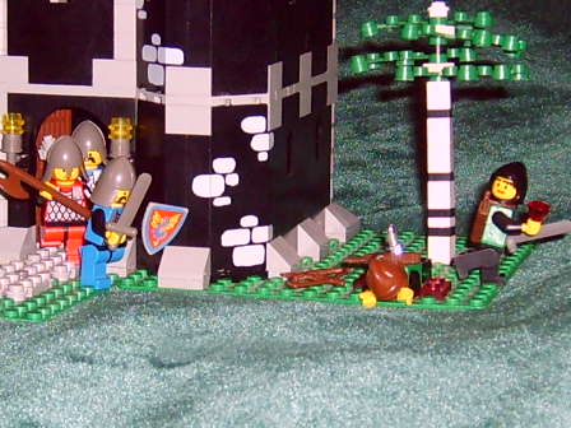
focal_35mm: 35
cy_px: 214
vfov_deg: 40.7
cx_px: 286
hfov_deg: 52.6
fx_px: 577
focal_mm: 5.8
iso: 100
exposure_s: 1/45
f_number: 2.8
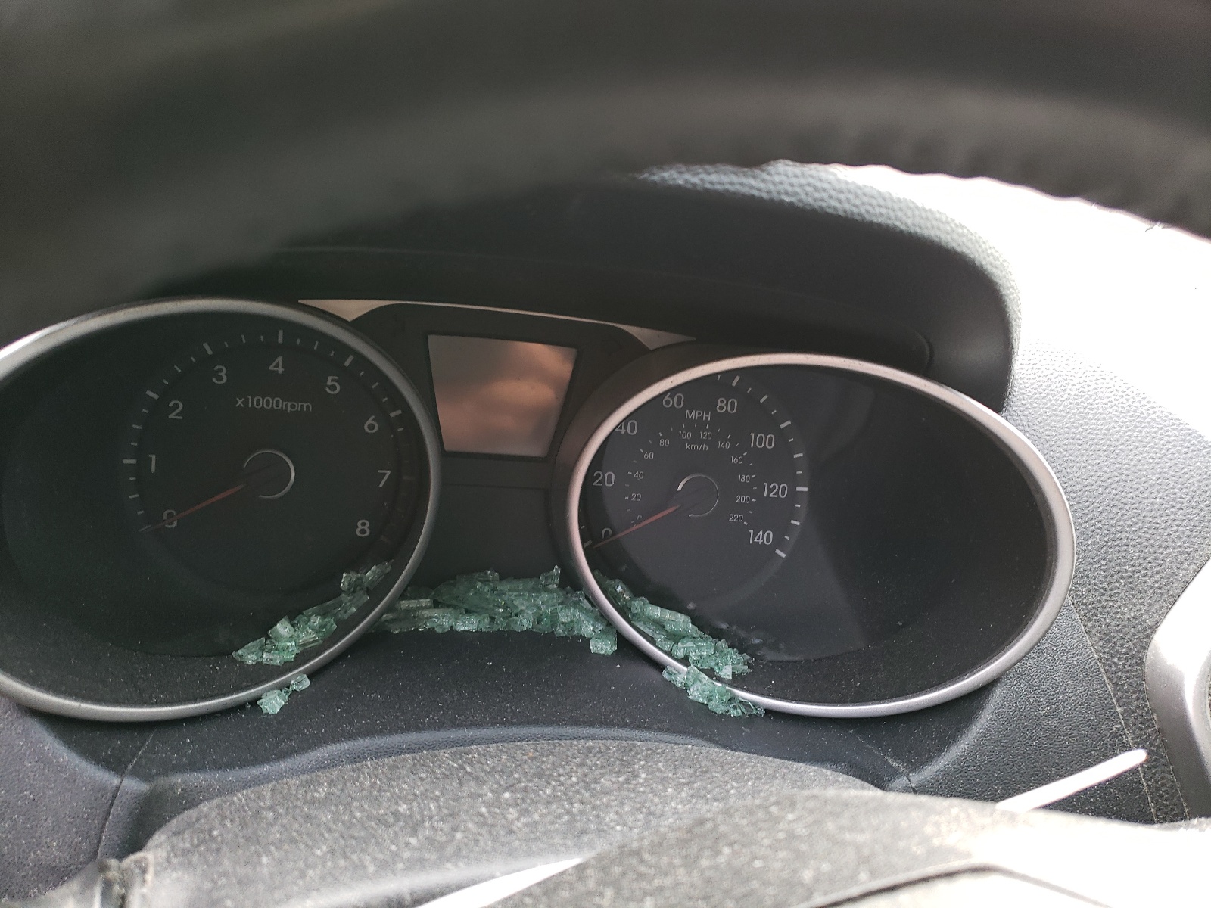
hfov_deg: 67.3
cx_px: 606
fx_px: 910
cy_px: 454
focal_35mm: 26
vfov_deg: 53.1
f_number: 1.5
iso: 89
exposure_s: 1/120
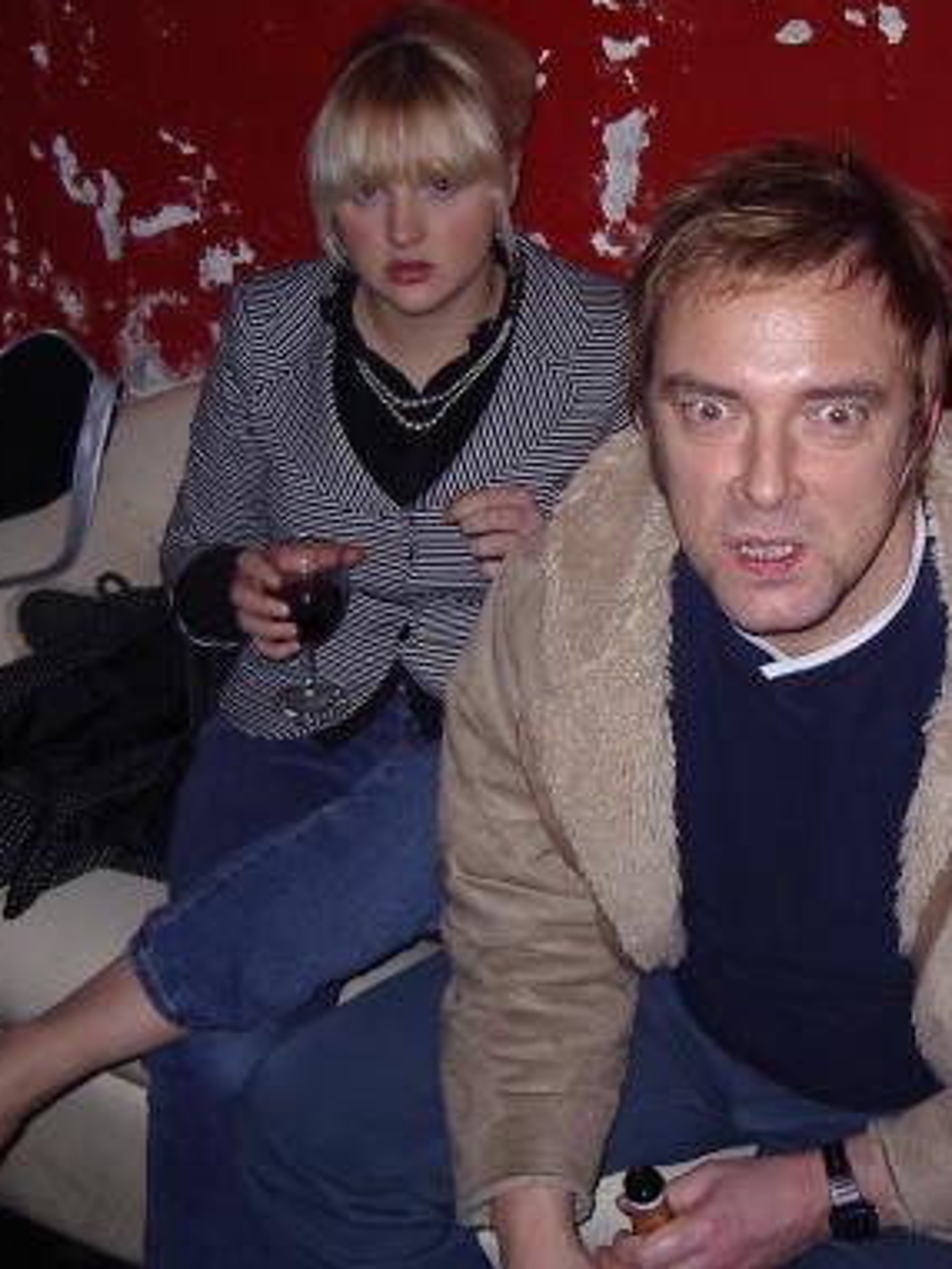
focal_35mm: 51
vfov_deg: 37.5
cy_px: 633
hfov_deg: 28.5
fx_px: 1869
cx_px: 563
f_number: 2.6
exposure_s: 1/60
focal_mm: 5.8
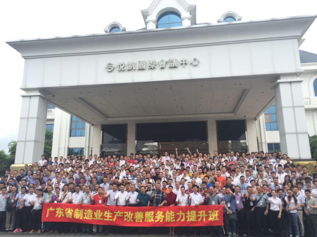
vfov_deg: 48.2
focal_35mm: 29
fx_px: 266
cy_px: 118
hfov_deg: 61.7
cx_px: 158
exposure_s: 1/920
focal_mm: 4.15
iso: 32
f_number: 2.2
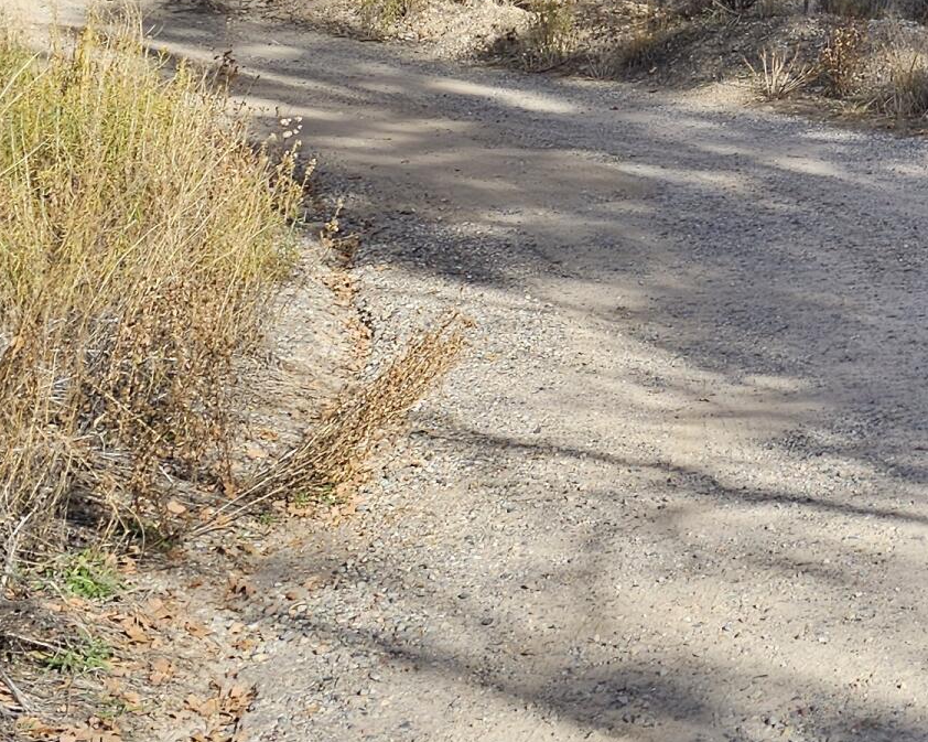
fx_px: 2196
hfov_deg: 21.5
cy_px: -165
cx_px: 1208
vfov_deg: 18.1
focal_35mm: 80
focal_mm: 6.3
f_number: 1.7
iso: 10
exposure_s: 1/461
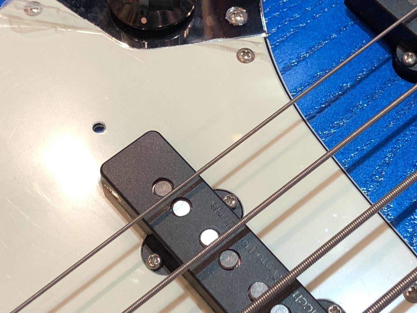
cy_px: 110
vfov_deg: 17.7
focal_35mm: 83
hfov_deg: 23.5
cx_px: 248
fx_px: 1000
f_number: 1.8
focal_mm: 3.99
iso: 32
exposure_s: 1/30
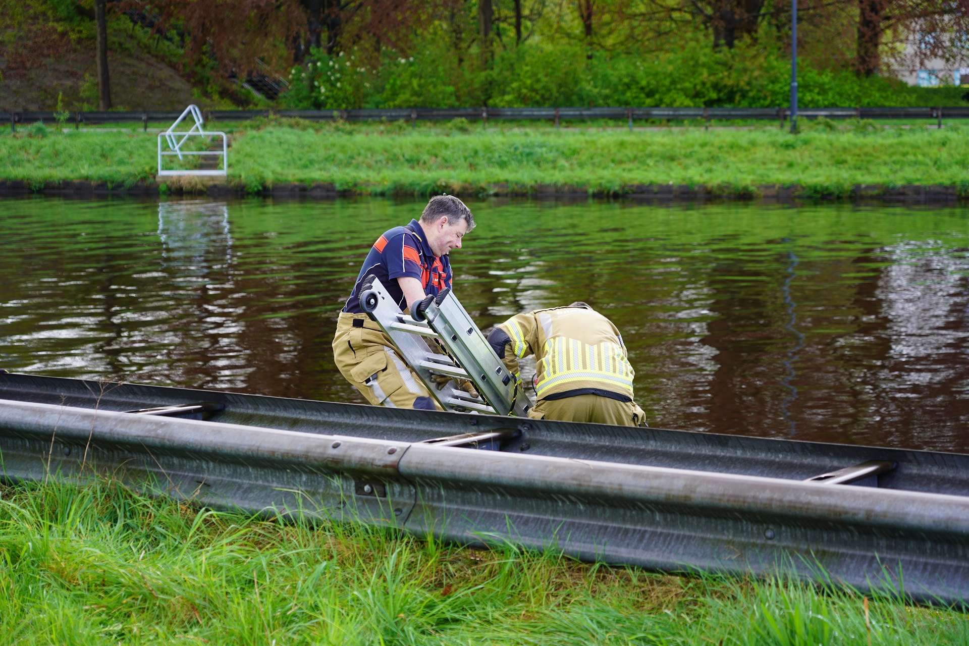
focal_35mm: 74
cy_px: 323
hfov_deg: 27.3
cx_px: 484
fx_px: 1992
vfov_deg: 18.4
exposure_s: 1/80
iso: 100
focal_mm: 74
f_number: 4.5
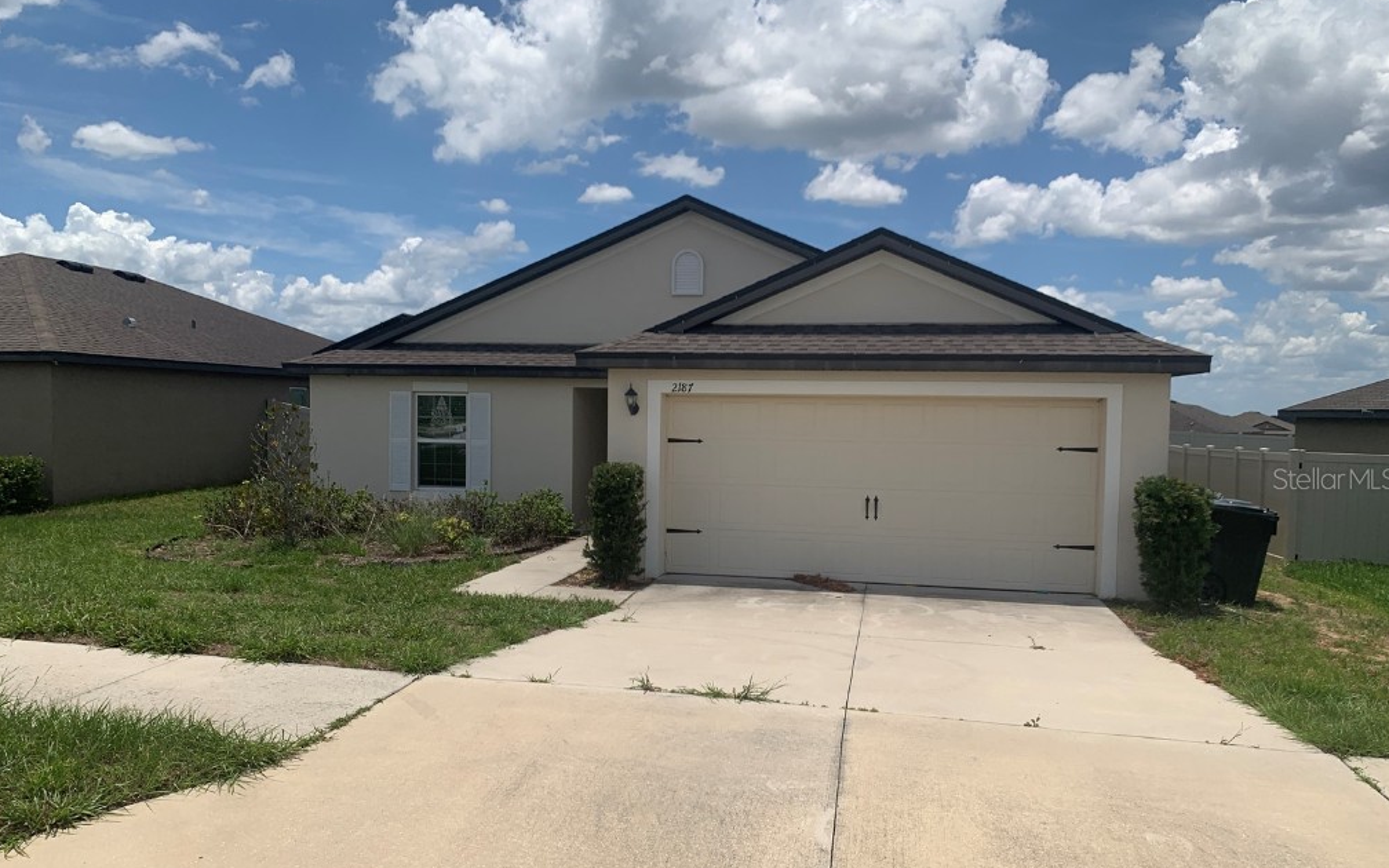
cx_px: 697
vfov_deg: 44.5
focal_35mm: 28
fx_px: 1060
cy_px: 478
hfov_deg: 66.5
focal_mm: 4.25
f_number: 1.8
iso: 25
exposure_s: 1/4464
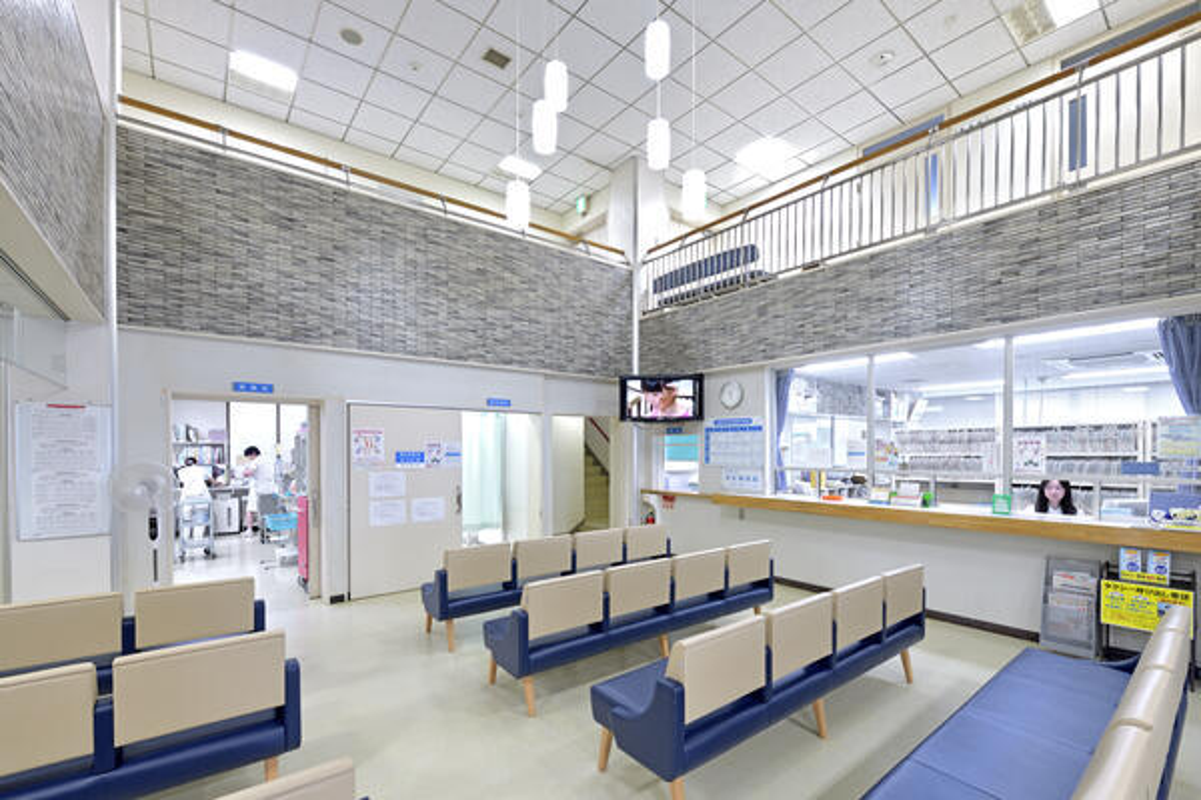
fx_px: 467
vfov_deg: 81.2
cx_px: 600
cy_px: 400
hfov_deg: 104.3
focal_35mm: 14
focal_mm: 14
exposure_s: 1/10
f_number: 11
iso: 1000
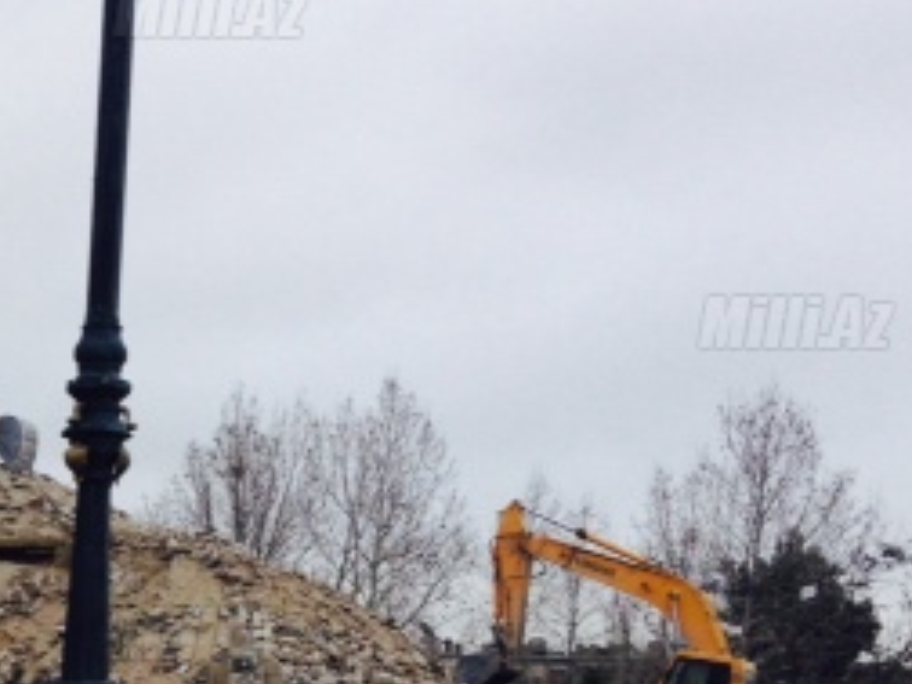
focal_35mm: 89
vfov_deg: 16.2
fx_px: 2345
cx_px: -101
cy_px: 724
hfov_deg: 20.9
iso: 64
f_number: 2.4
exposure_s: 1/120
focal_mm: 4.28
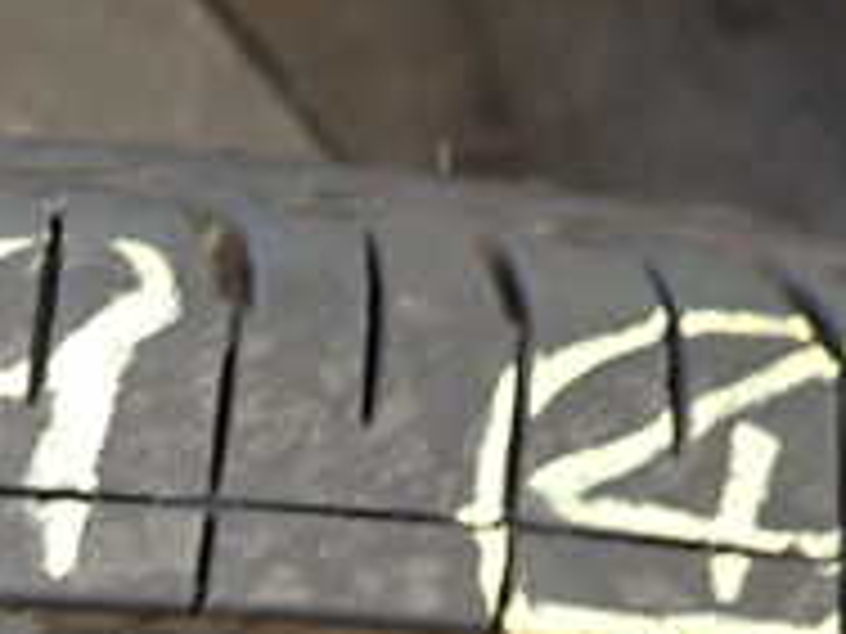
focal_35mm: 80
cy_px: 634
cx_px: -202
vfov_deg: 18.0
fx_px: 1955
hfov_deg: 22.3
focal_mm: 4.5
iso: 400
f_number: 2
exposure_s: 1/30
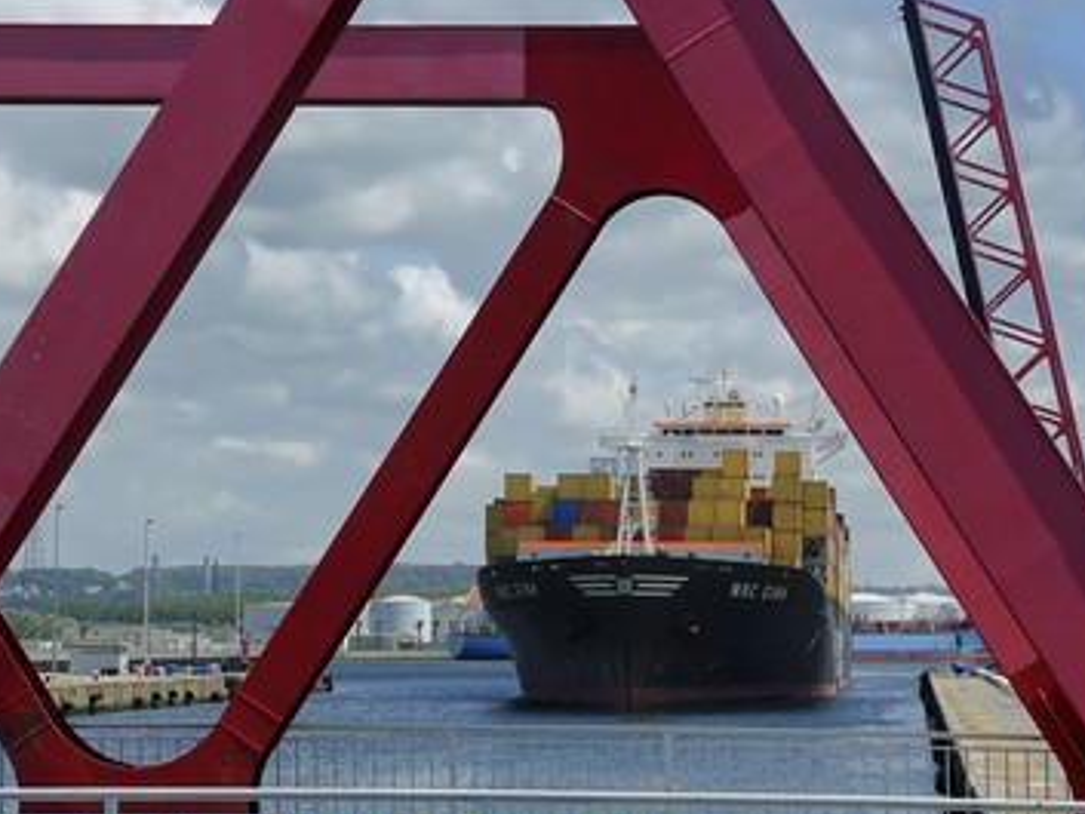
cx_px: 596
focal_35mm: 128
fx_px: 4013
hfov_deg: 15.4
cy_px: 405
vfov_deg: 11.6
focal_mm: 112
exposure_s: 1/250
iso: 200
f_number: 11
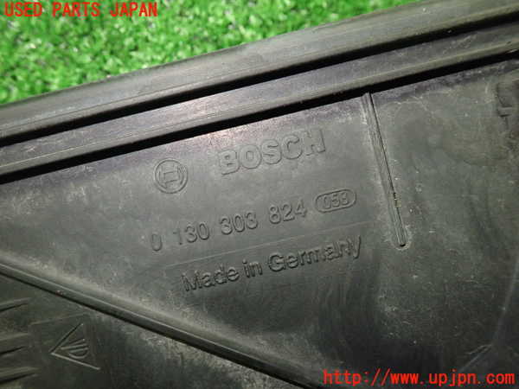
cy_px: 194
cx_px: 260
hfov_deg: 60.0
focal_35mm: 30
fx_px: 450
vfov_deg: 46.8
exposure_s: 1/125
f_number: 2.3
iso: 640
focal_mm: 5.5
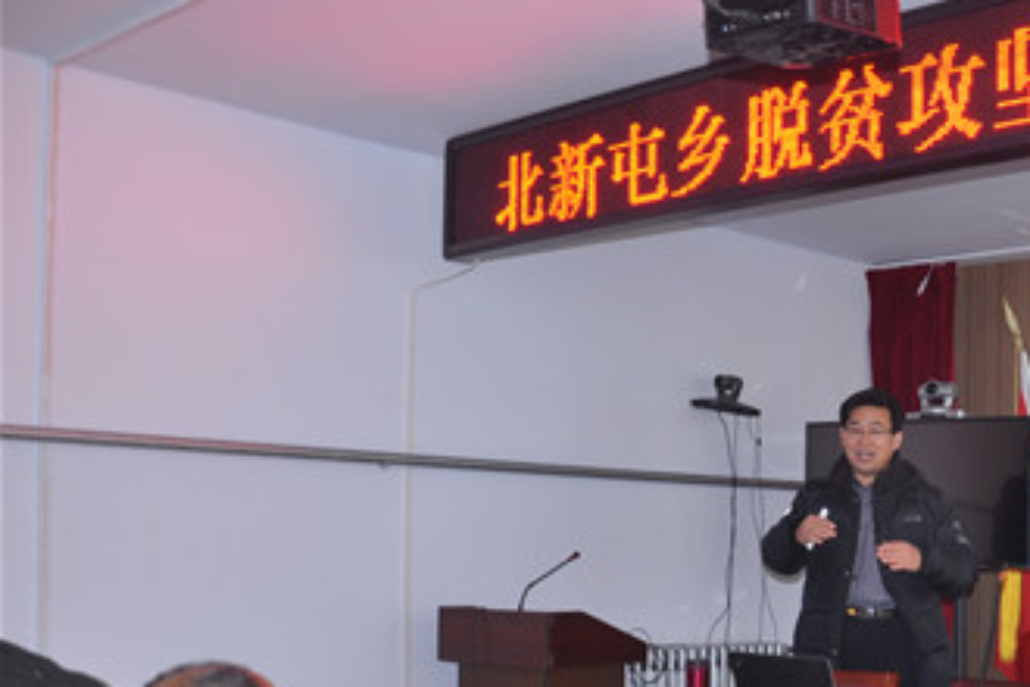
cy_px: 578
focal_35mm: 49
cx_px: 933
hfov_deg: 37.6
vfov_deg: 26.8
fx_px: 1402
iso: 320
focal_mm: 18
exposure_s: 1/60
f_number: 3.5
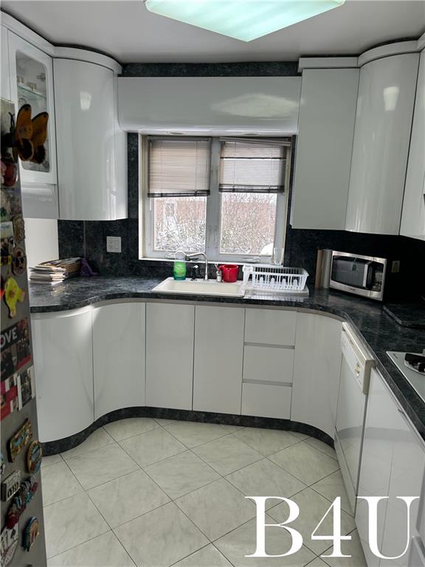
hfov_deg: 53.1
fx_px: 426
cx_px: 212
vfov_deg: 67.3
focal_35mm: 26
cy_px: 284
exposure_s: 1/120
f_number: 1.5
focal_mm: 5.7
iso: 40
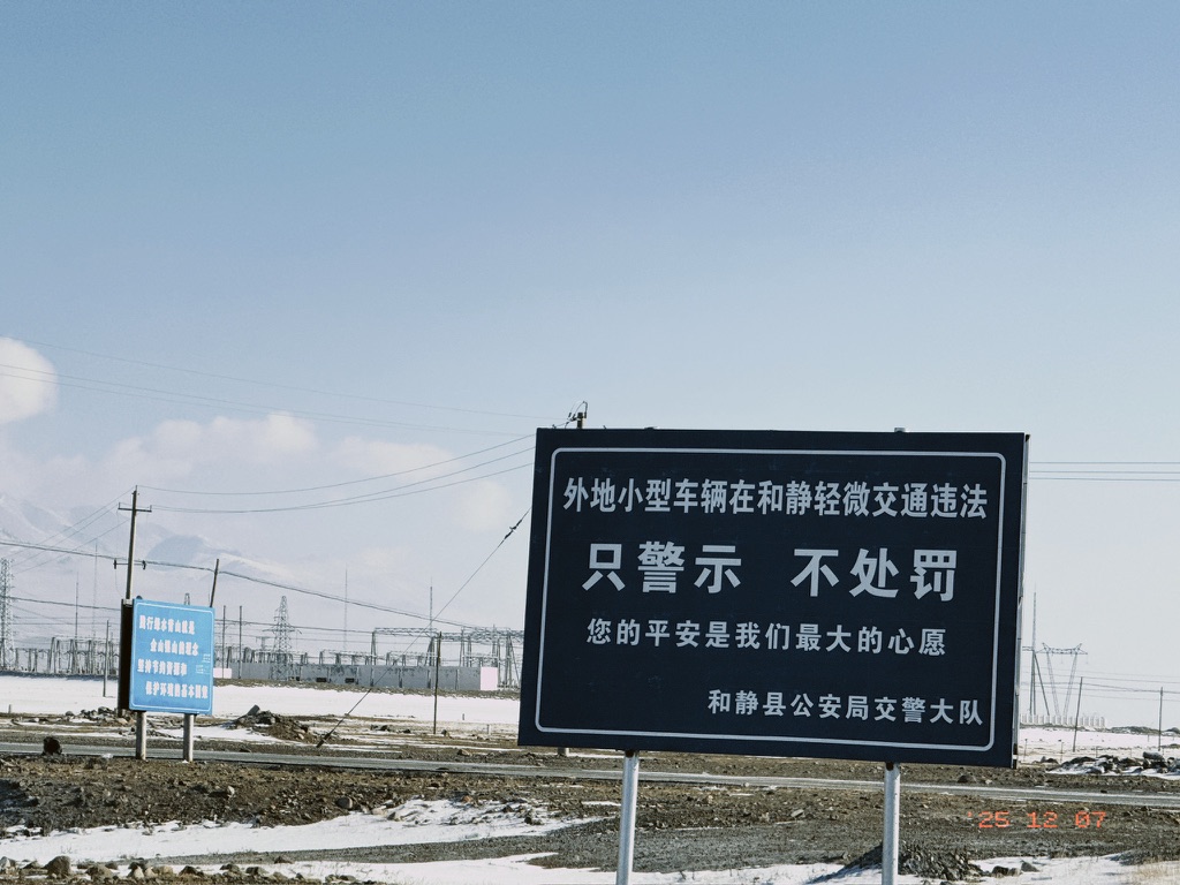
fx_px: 4091
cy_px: 442
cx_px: 590
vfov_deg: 12.3
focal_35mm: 120
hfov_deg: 16.4
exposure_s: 1/2439
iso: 50
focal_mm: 15.66
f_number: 2.8
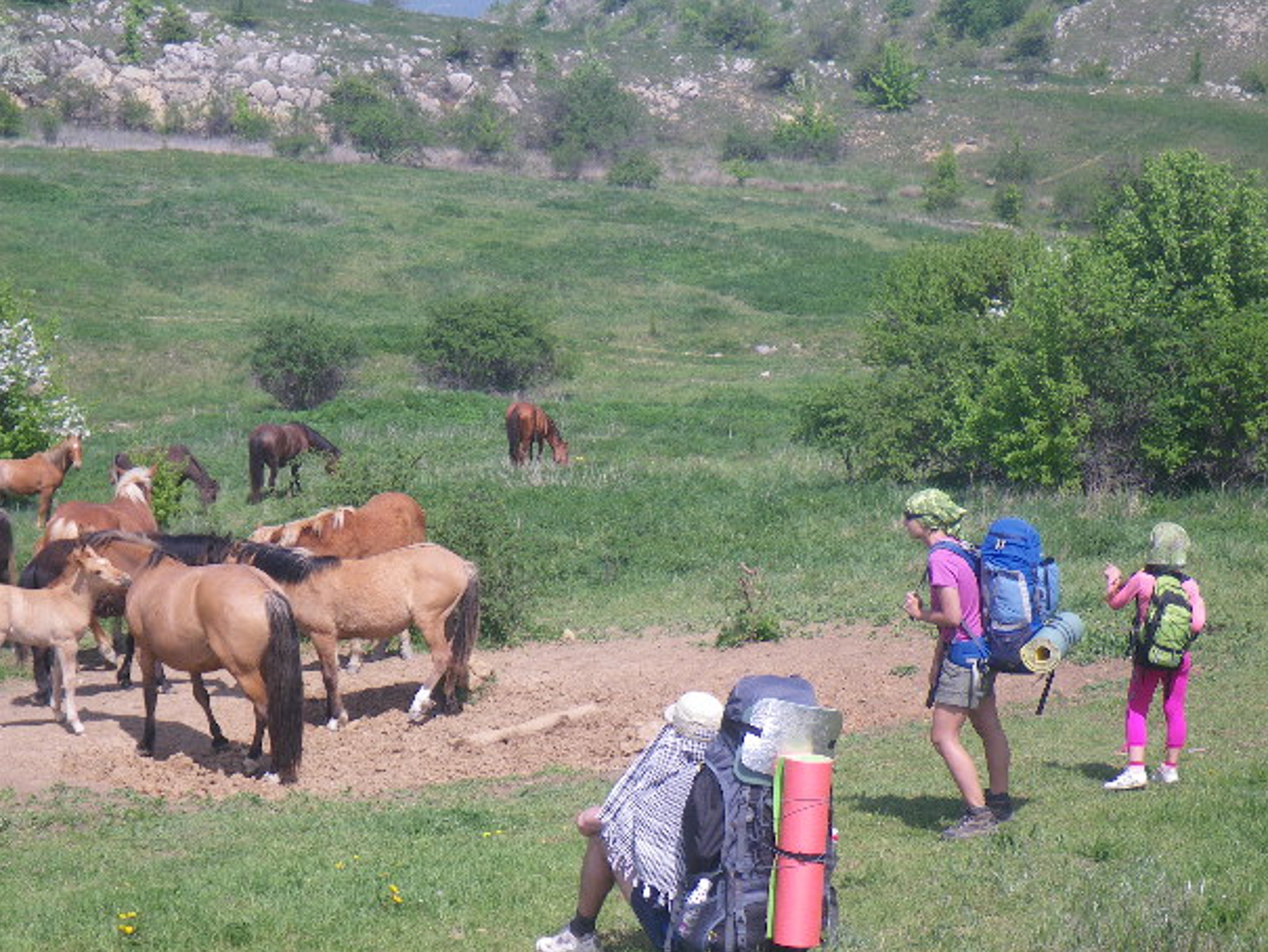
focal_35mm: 82
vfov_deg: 18.0
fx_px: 3004
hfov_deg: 23.8
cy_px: 528
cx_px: 570
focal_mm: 11.1
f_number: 4.6
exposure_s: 1/250
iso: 50
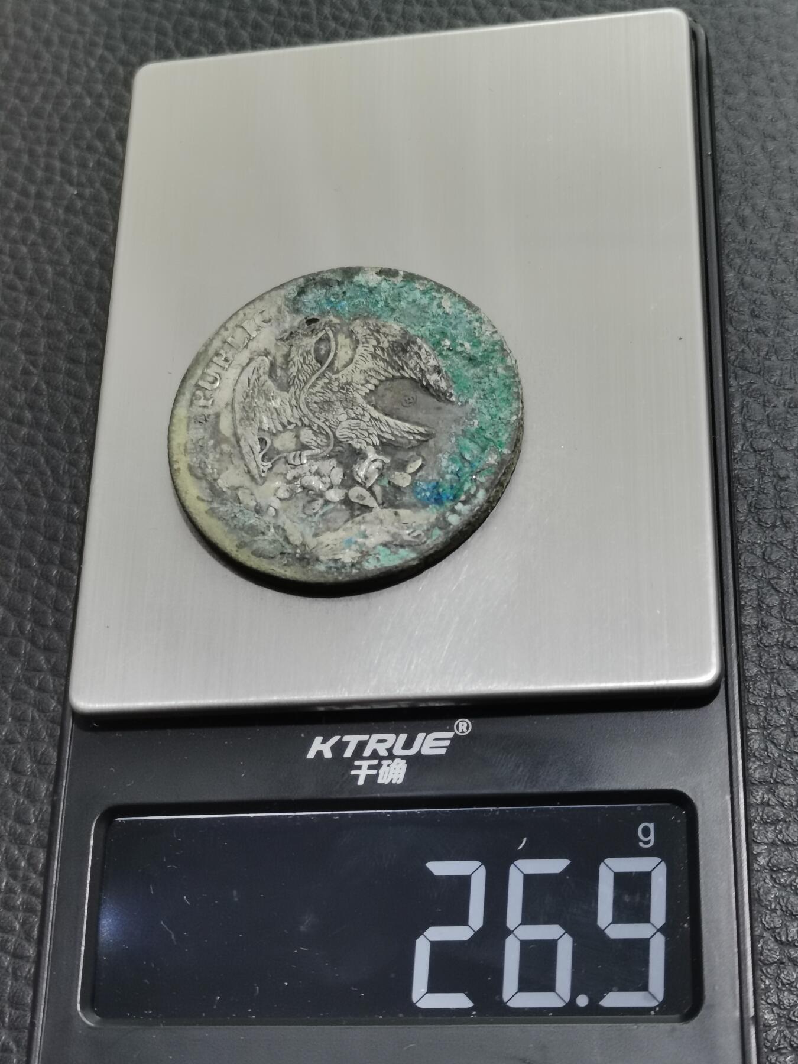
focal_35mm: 59
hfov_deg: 24.8
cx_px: 399
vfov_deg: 32.7
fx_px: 1813
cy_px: 532
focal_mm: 5.58
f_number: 1.8
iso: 100
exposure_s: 1/100
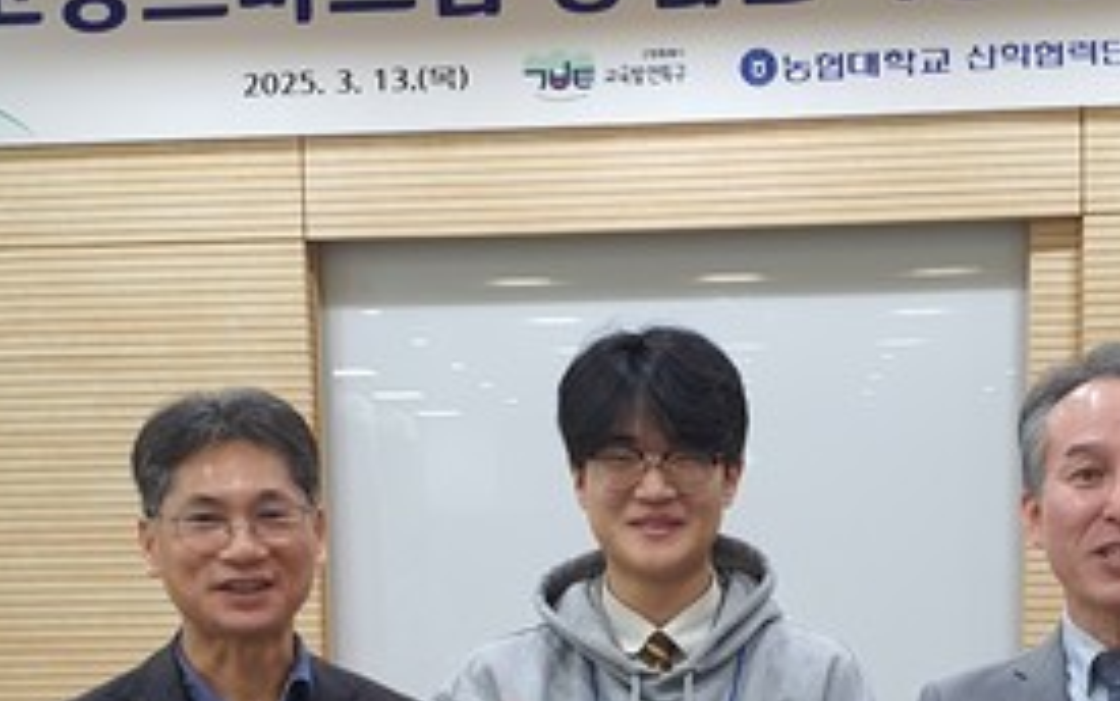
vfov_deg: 20.9
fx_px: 1832
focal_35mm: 60
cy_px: 715
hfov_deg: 33.9
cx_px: 664
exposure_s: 1/60.2
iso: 200
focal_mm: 4.3
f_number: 2.4
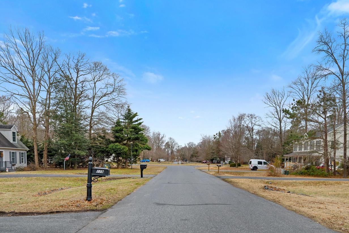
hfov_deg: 65.2
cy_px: 121
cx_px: 195
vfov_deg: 46.4
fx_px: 272
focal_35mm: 28
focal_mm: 24
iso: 400
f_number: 8
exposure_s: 1/1000
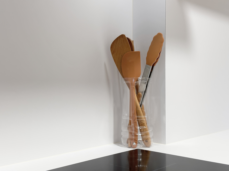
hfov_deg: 39.7
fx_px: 318
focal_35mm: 48
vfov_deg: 30.3
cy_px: 86
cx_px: 114
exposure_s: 1/100
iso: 100
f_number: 1.78
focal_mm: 6.86
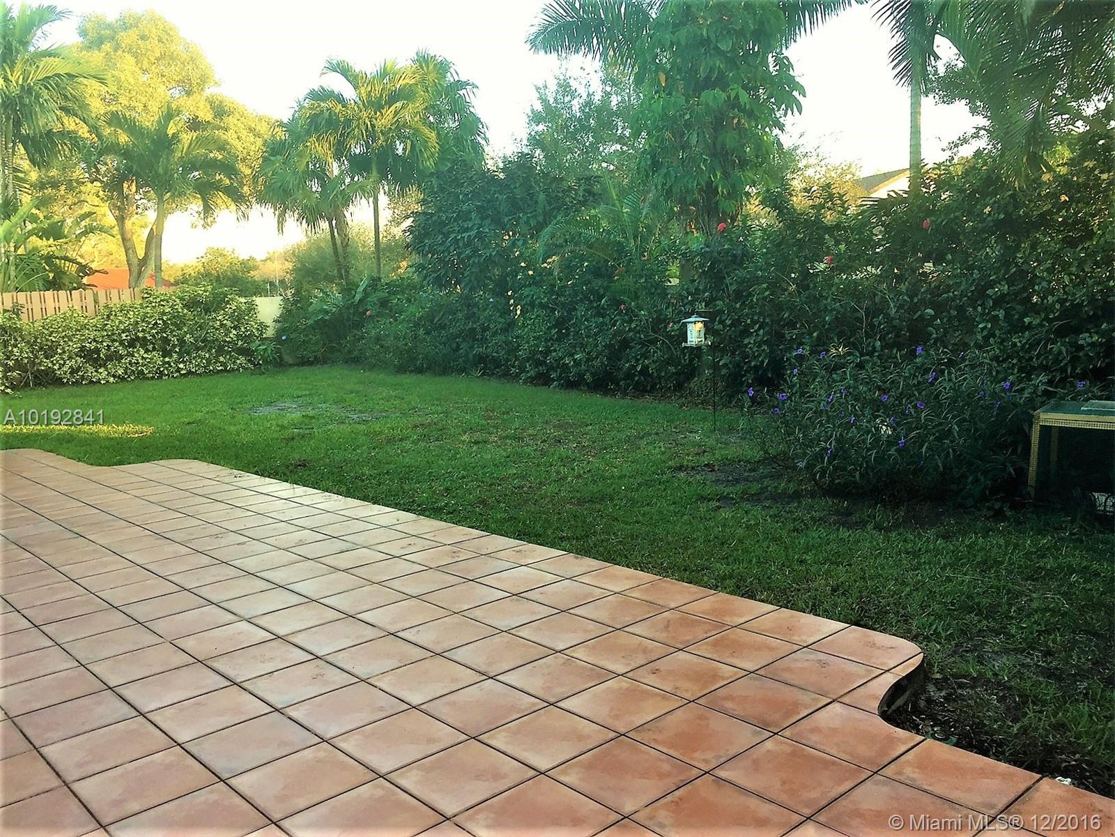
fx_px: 934
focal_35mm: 29
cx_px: 558
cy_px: 418
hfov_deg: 61.7
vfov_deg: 48.2
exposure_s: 1/100
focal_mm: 4.15
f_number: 2.2
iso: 32
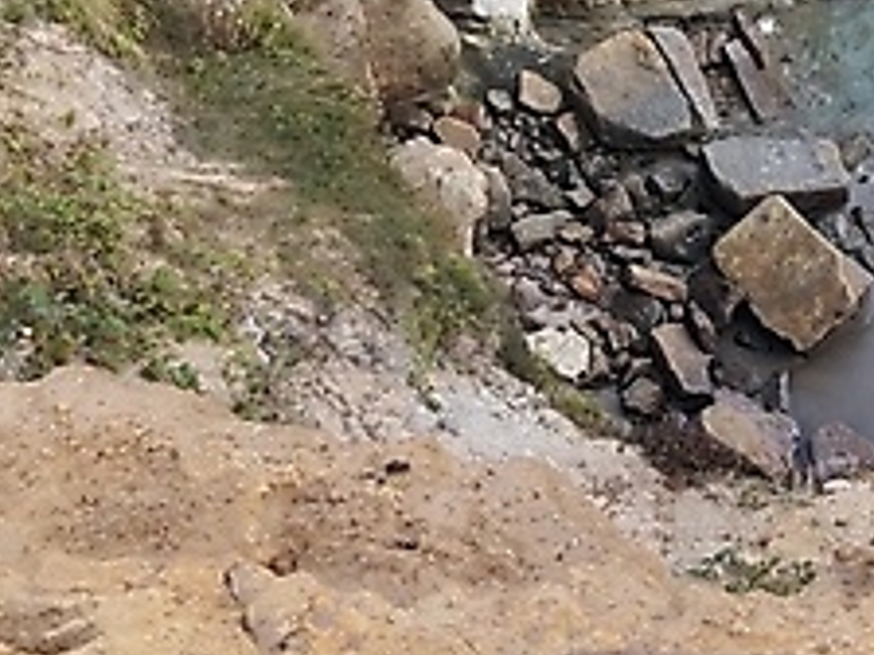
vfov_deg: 22.6
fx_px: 1565
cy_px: -16
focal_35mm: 62
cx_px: 708
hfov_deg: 30.4
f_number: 1.7
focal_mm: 4.2
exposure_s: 1/199
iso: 40
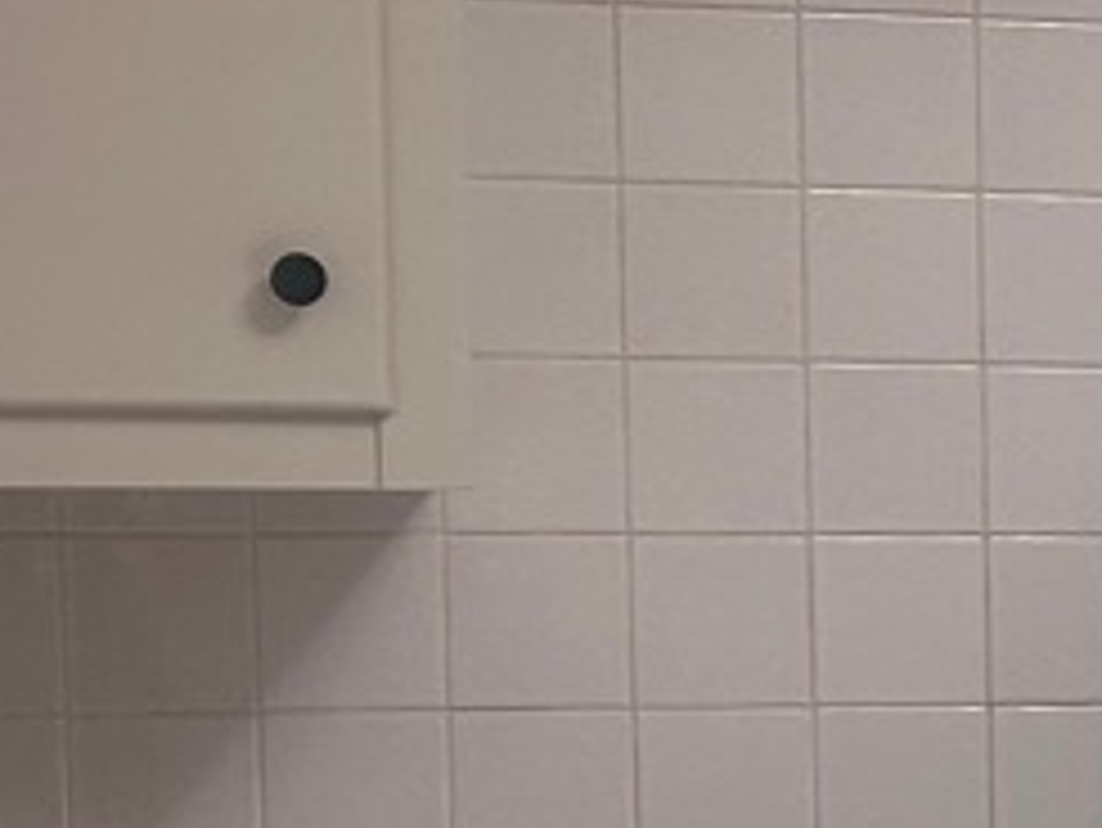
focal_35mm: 170
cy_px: 940
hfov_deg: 10.6
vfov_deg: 8.7
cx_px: 2271
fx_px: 5415
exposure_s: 1/120
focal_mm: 5.7
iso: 80
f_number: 1.5
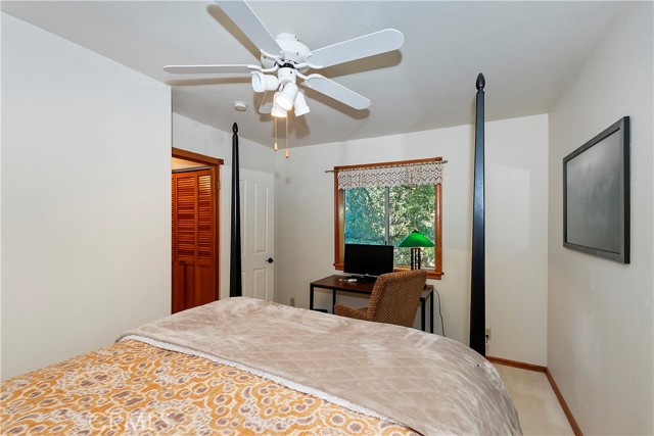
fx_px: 273
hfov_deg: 100.4
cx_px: 327
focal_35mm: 15
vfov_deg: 77.4
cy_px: 218
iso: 400
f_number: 8
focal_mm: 10
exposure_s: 1/30
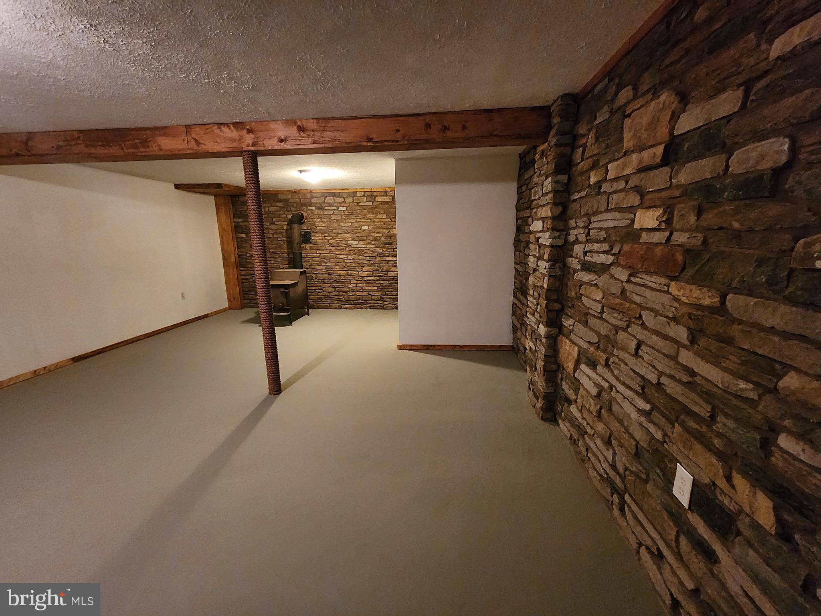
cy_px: 308
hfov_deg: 106.2
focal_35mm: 13
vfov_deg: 89.9
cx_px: 410
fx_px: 308
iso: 1000
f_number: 2.2
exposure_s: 1/24
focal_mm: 2.2
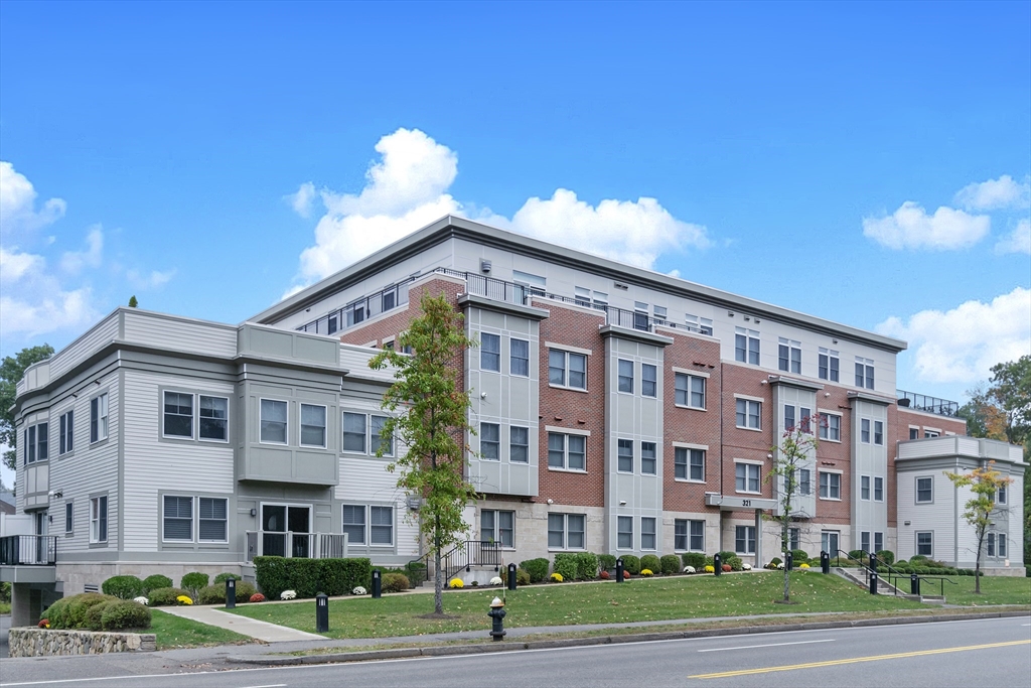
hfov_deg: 61.9
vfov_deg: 43.6
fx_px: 859
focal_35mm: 30
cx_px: 516
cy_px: 344
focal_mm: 20
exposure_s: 1/320
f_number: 5.6
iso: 200
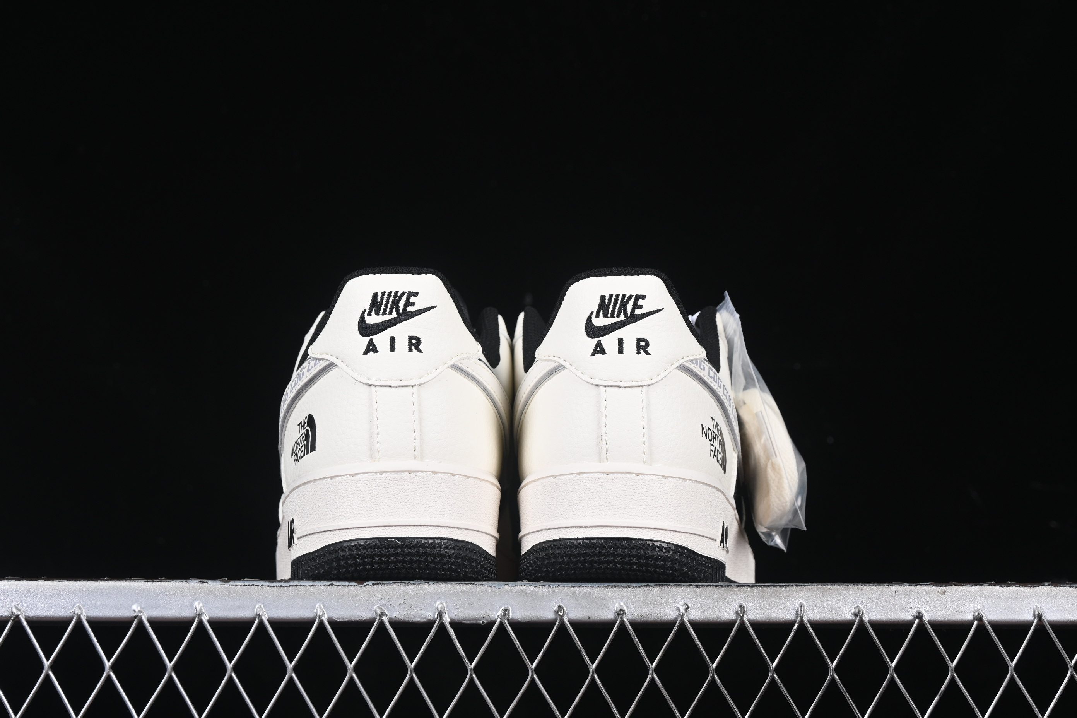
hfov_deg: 27.0
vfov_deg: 18.2
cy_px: 359
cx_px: 538
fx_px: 2244
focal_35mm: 75
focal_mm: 50
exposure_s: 1/80
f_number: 8
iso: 160
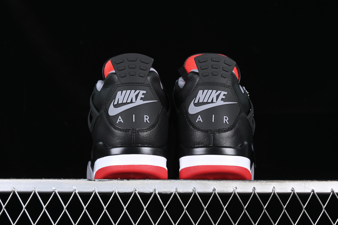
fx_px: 704
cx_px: 169
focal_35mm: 75
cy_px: 112
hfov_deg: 27.0
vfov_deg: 18.2
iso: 160
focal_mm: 50
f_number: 6.3
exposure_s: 1/60
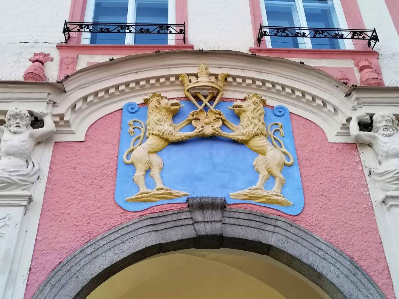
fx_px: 496
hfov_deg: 43.9
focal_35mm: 43
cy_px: 150
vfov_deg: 33.6
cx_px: 200
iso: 320
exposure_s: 1/25
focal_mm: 4.75
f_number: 1.8
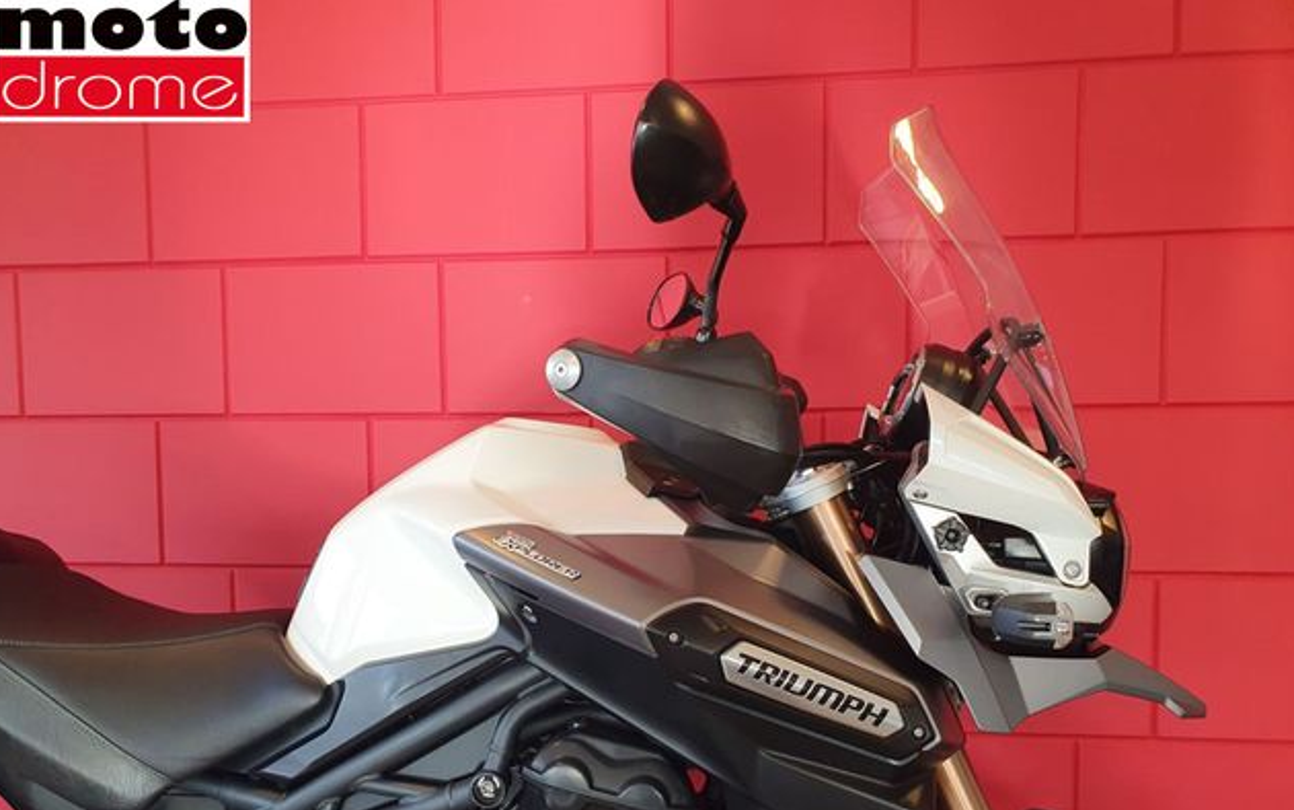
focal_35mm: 28
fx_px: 988
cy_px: 487
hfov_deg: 66.5
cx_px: 647
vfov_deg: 44.3
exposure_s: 1/100
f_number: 2.4
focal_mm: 4.32
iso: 100
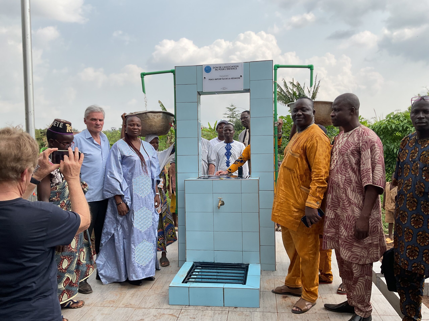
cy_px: 160
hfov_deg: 61.7
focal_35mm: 29
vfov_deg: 48.2
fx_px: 359
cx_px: 214
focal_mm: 3
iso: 16
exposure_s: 1/1342
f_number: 1.8
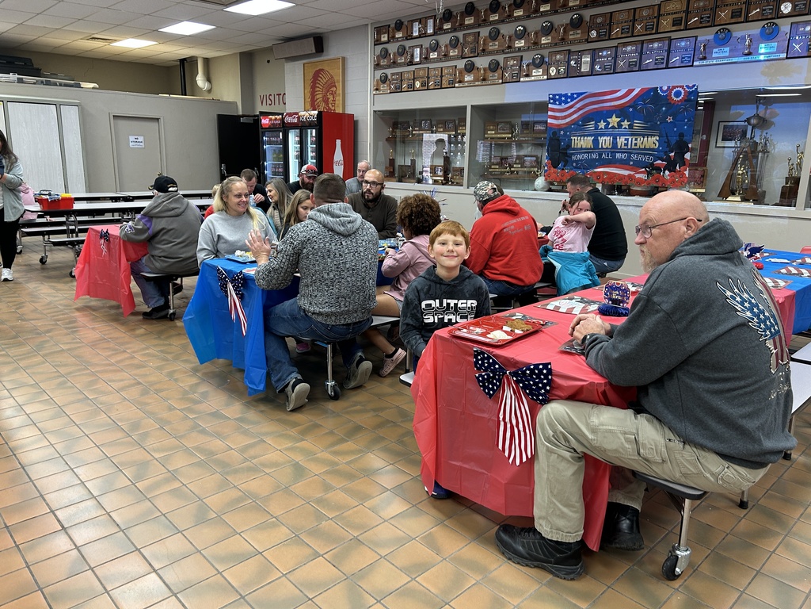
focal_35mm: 26
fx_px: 609
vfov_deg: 53.1
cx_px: 406
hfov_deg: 67.3
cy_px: 304
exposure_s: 1/60
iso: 100
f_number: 1.5
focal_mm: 5.7
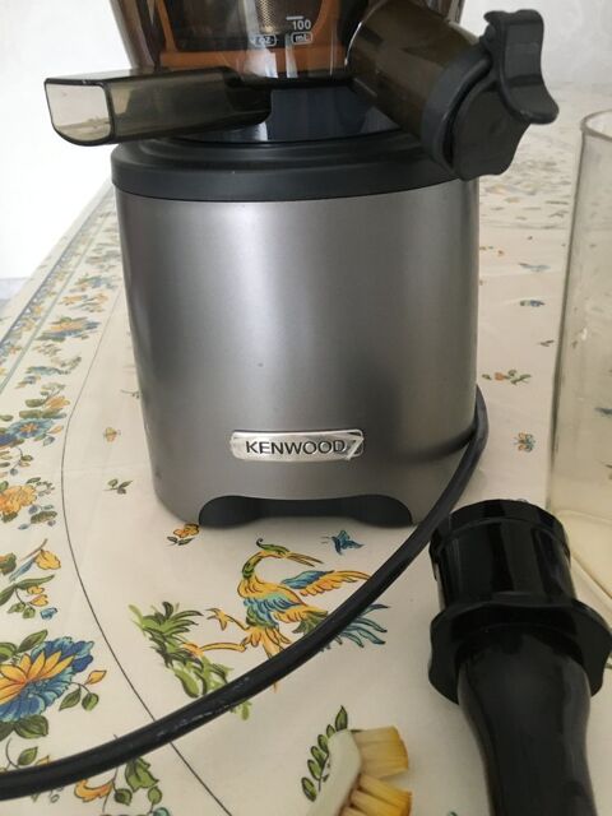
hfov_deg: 48.2
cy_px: 408
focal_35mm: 29
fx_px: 684
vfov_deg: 61.7
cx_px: 306
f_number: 2.2
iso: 200
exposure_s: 1/20
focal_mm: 4.15
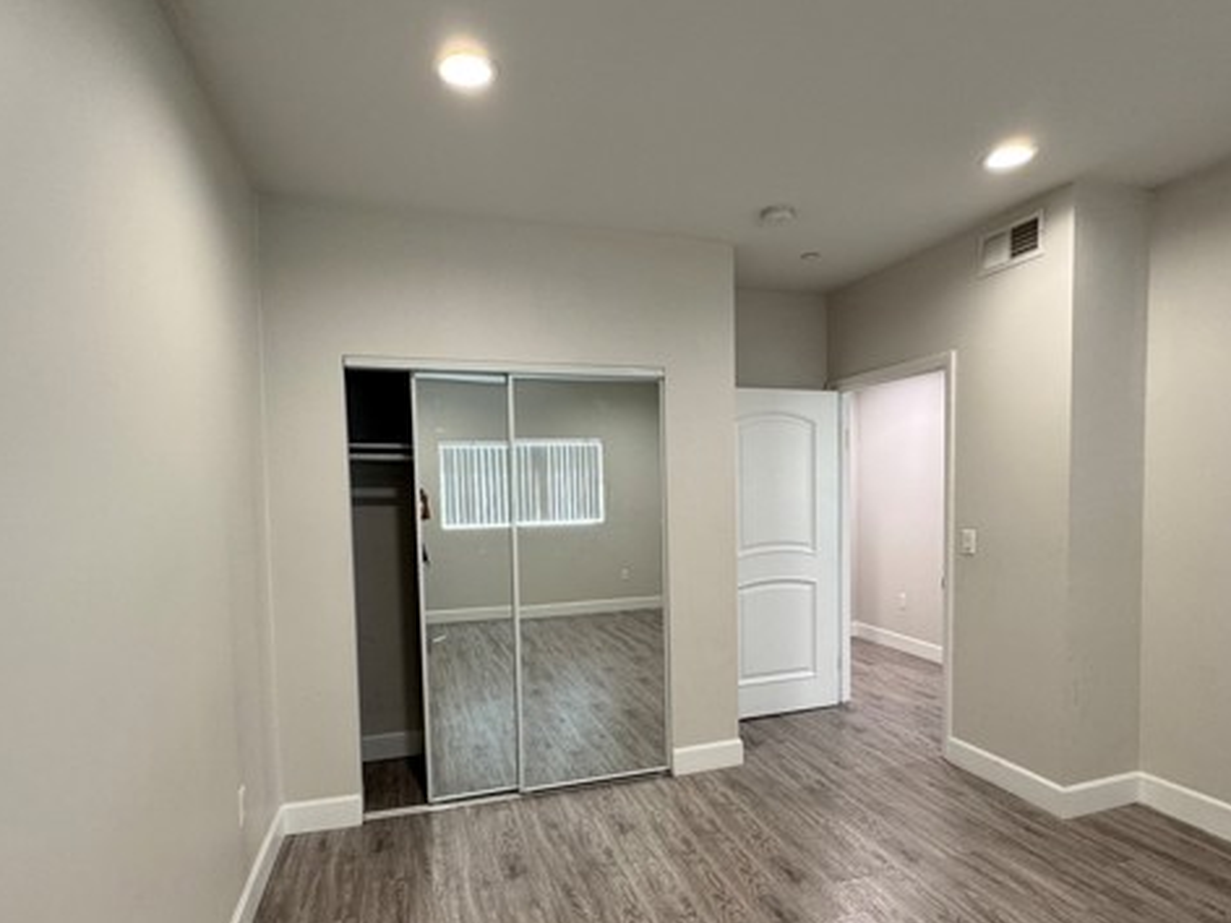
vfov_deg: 68.4
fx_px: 676
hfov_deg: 84.7
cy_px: 519
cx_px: 613
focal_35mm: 19
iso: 160
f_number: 2.2
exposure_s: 1/60
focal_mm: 2.22
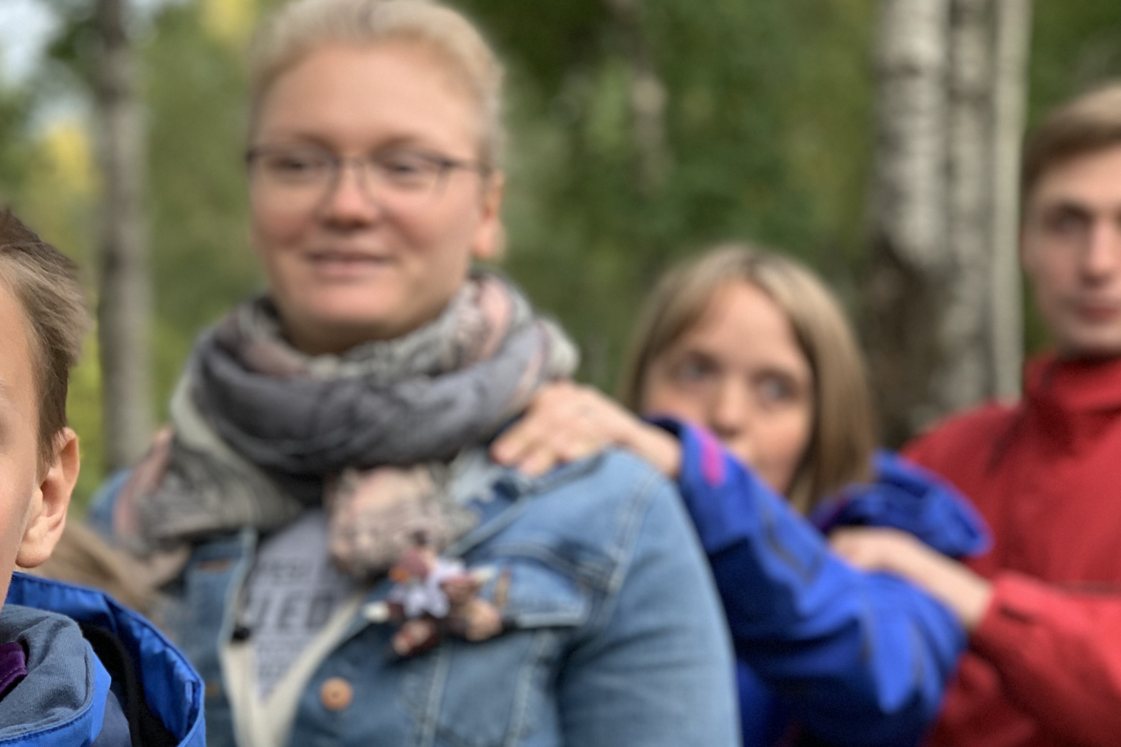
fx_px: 2677
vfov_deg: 15.8
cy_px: 592
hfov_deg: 23.6
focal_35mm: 86
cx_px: 400
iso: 100
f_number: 2.4
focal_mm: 6
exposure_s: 1/122
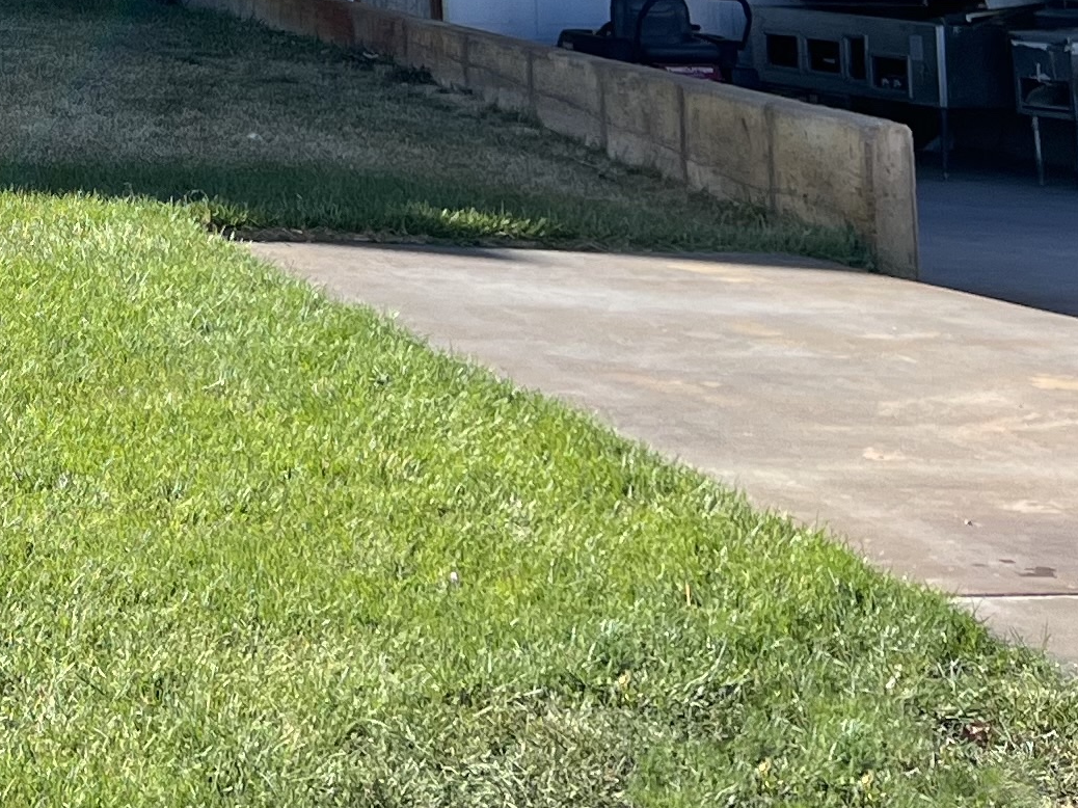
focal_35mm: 101
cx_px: -779
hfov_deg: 16.7
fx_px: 3145
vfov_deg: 13.2
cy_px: -638
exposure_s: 1/1252
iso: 50
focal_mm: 5.1
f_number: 1.6
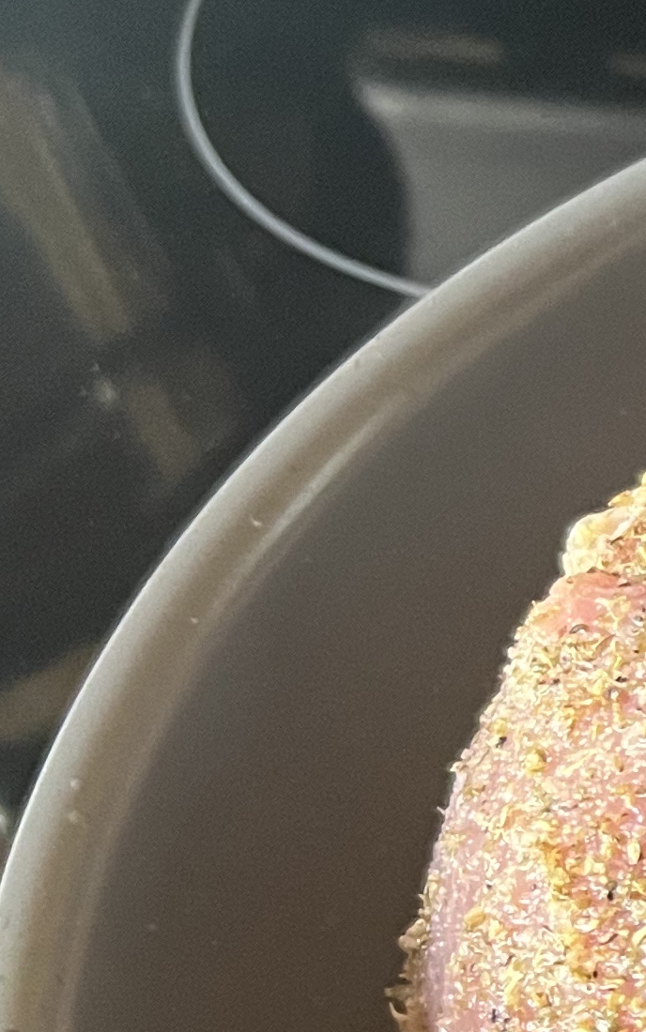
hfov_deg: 11.2
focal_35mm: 101
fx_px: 2844
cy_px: 940
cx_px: 1453
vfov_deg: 20.2
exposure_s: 1/40
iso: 400
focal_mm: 5.7
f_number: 1.5
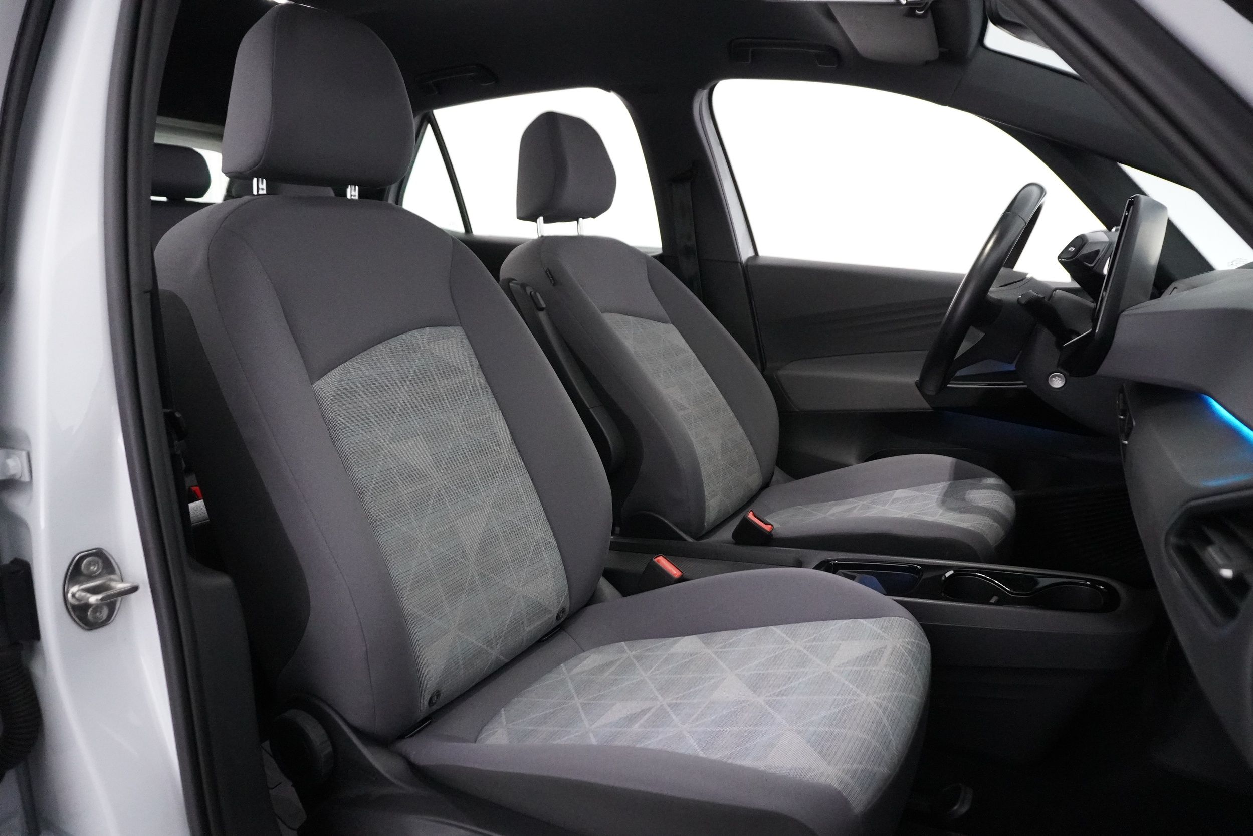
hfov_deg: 73.7
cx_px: 626
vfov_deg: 53.1
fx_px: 835
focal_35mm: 24
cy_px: 418
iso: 6400
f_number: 3.5
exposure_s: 1/160
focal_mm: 16
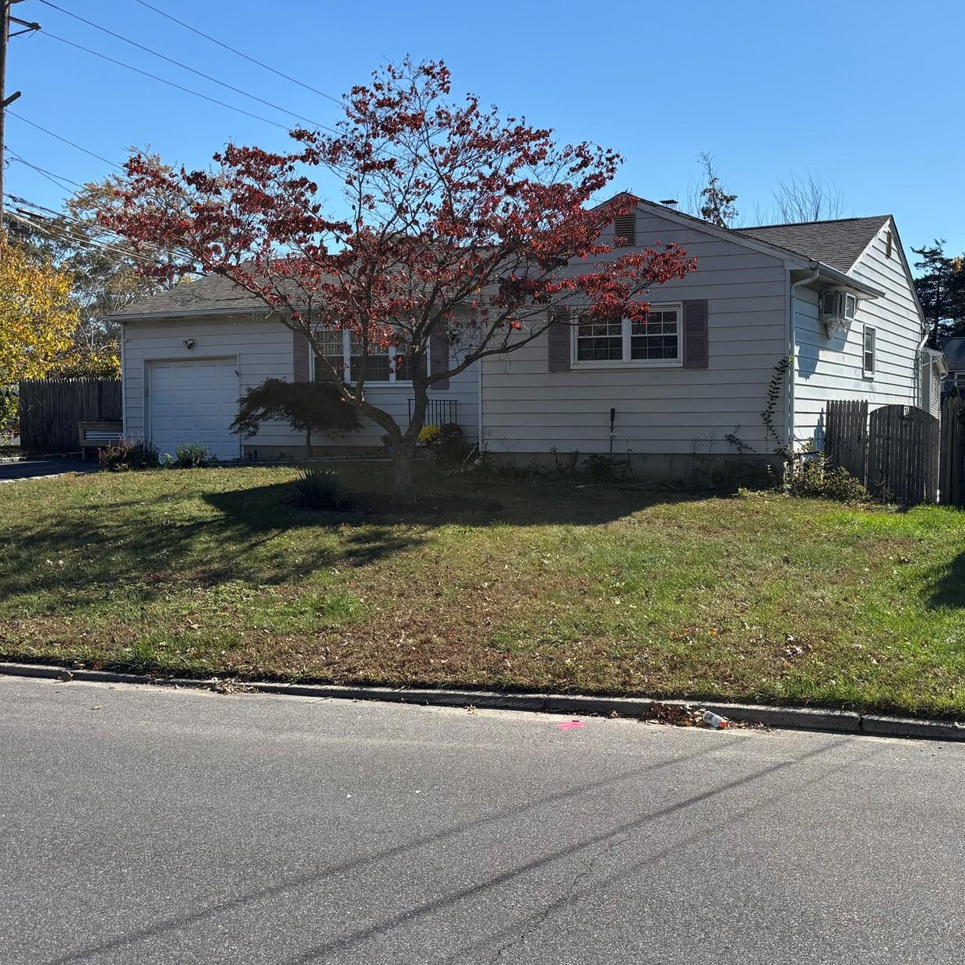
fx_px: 1199
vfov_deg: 43.9
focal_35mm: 38
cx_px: 650
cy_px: 484
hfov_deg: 43.2
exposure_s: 1/3205
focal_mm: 5.96
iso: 50
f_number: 1.6
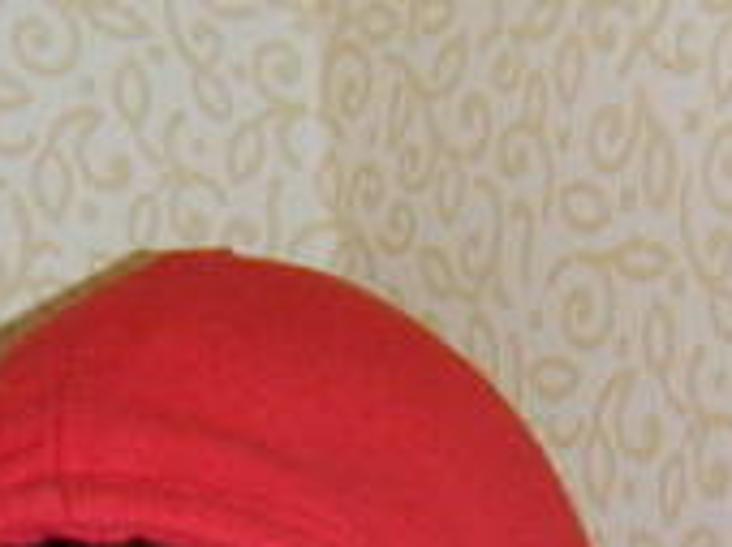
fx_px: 2787
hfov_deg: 14.9
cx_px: 198
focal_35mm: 132
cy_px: 965
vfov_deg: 10.6
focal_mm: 5.9
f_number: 3.8
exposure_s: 1/60
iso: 400
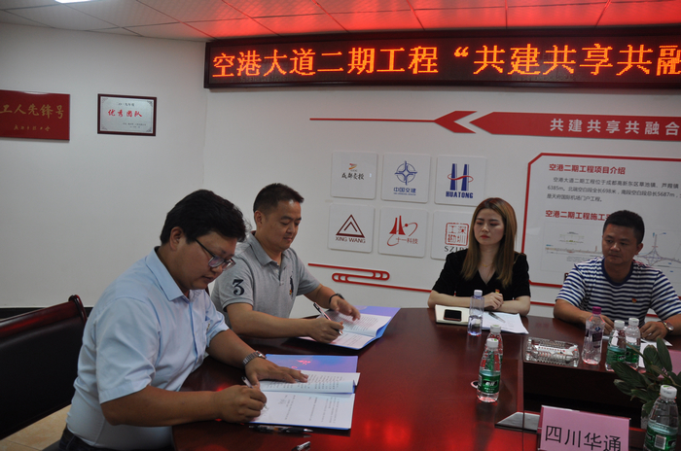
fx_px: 510
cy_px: 226
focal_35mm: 27
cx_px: 340
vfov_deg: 47.8
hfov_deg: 67.5
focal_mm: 18
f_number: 4
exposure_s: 1/60
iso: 500
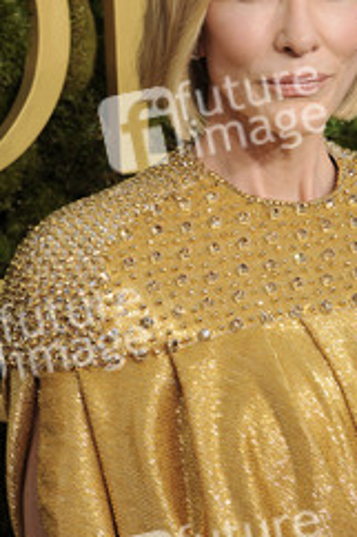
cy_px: 231
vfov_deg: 6.2
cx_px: 278
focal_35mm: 331
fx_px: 4930
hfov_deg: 4.1
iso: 800
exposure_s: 1/250
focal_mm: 200
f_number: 10
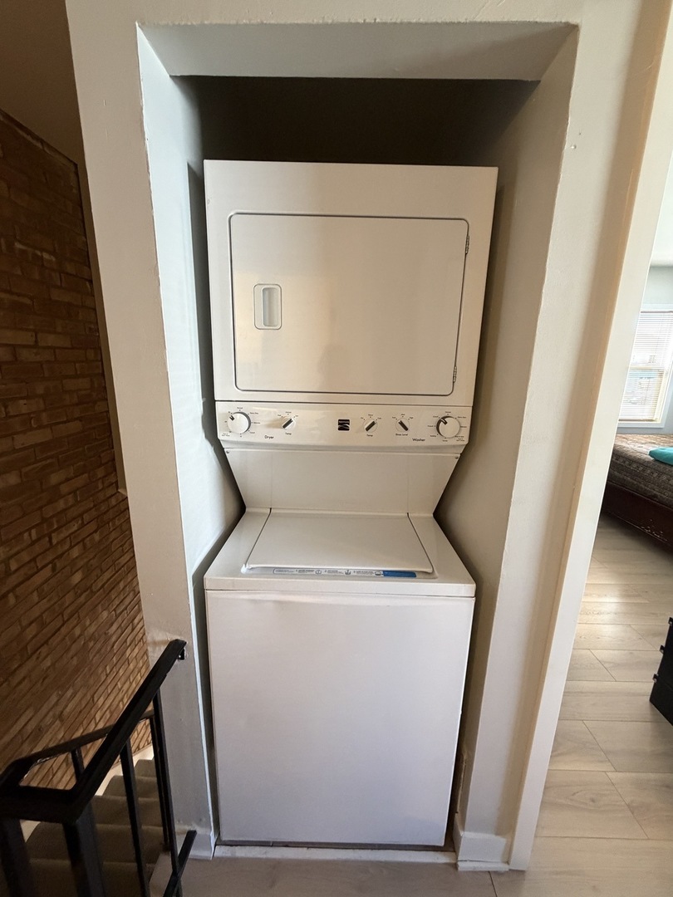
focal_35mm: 14
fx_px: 363
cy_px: 448
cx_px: 336
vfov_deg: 102.1
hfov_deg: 85.7
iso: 400
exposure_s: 1/60
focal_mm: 2.22
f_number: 2.2
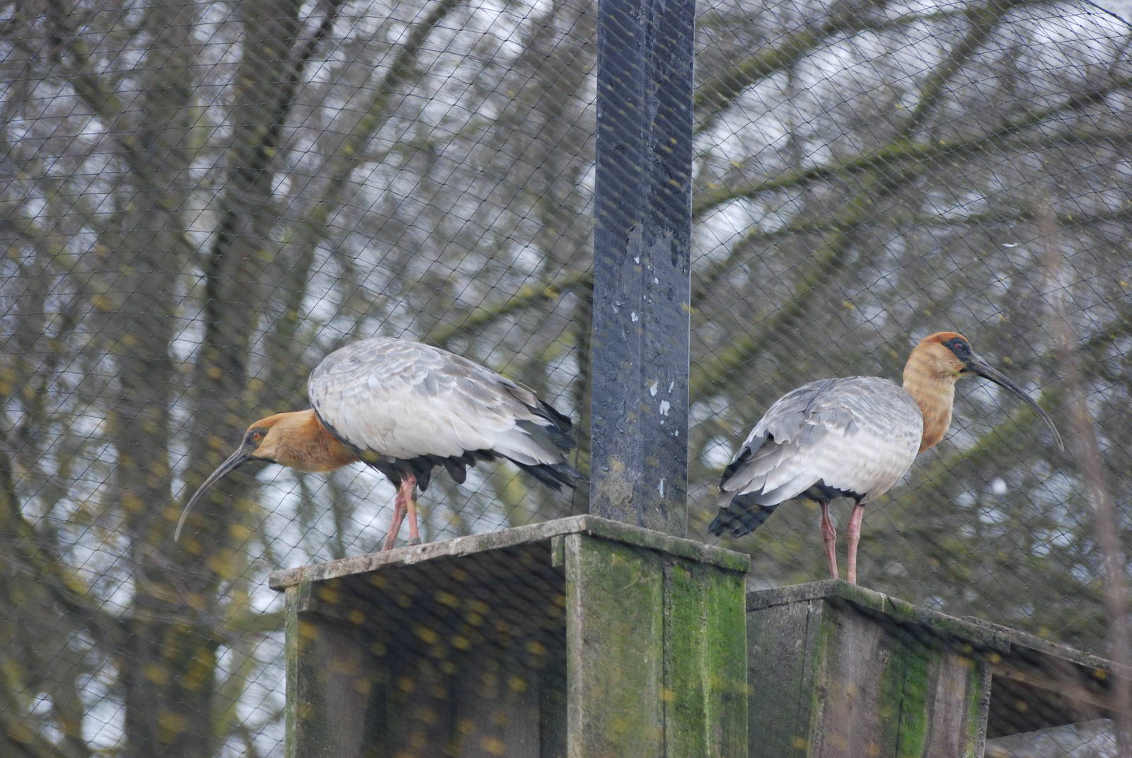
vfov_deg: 5.4
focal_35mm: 255
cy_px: 379
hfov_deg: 8.1
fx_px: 8028
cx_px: 566
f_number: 4.8
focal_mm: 170
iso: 360
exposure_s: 1/500
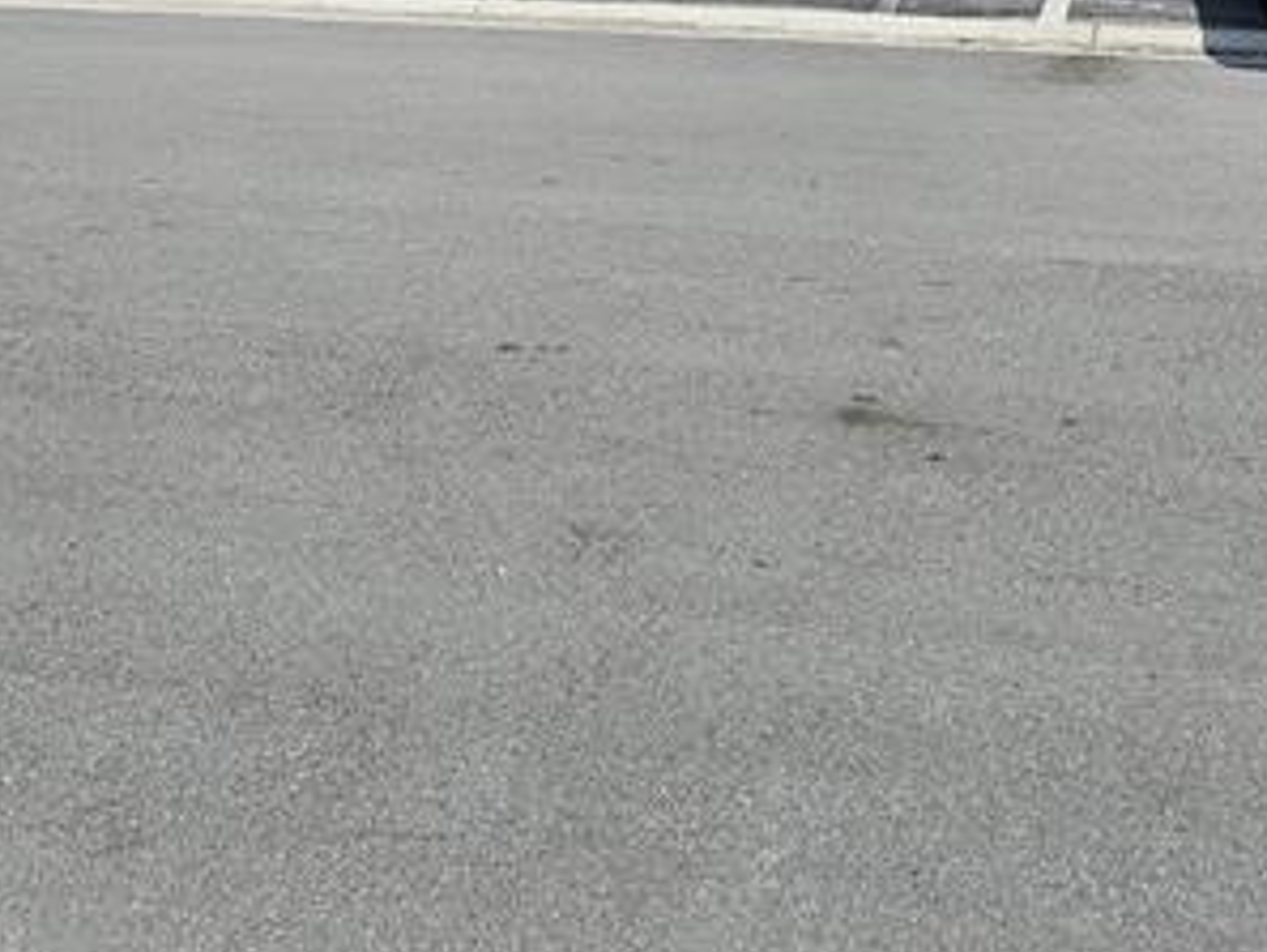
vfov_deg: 22.2
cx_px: 644
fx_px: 2270
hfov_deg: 31.2
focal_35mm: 62
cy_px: -124
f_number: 1.7
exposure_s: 1/1283
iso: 10
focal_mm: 6.3
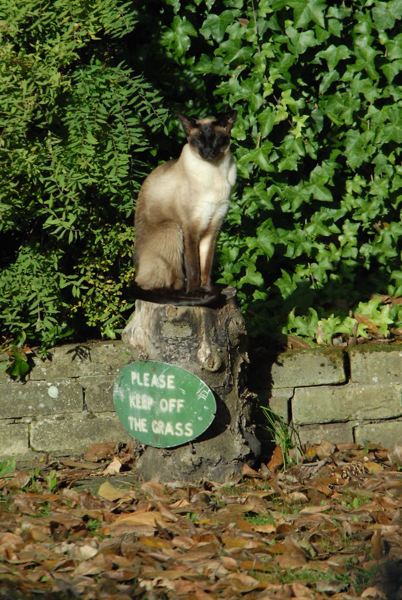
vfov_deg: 3.4
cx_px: 201
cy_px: 300
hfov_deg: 2.3
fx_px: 10015
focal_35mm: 600
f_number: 9
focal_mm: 400
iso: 800
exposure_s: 1/320
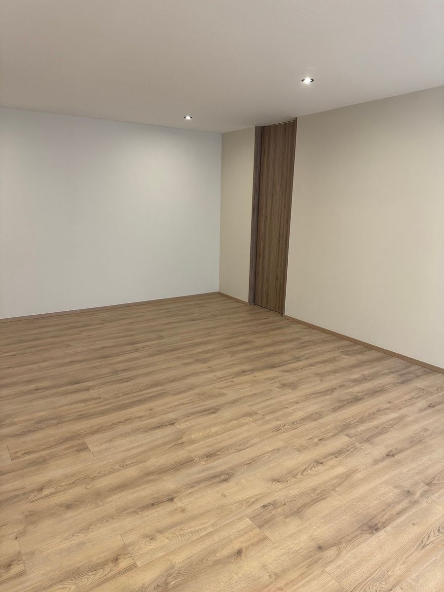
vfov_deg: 71.6
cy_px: 296
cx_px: 222
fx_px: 410
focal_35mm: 24
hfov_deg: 56.8
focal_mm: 6.76
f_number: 1.78
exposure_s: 1/120
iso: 200
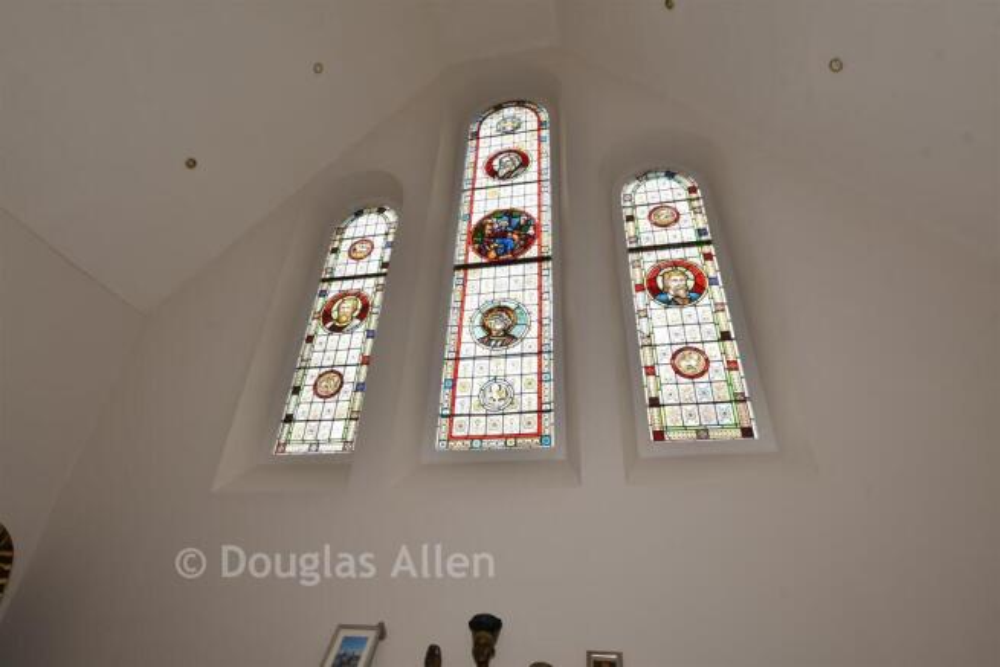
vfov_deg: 64.6
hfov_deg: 86.9
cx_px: 500
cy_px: 334
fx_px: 528
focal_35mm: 19
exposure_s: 1/8
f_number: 8
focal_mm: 13
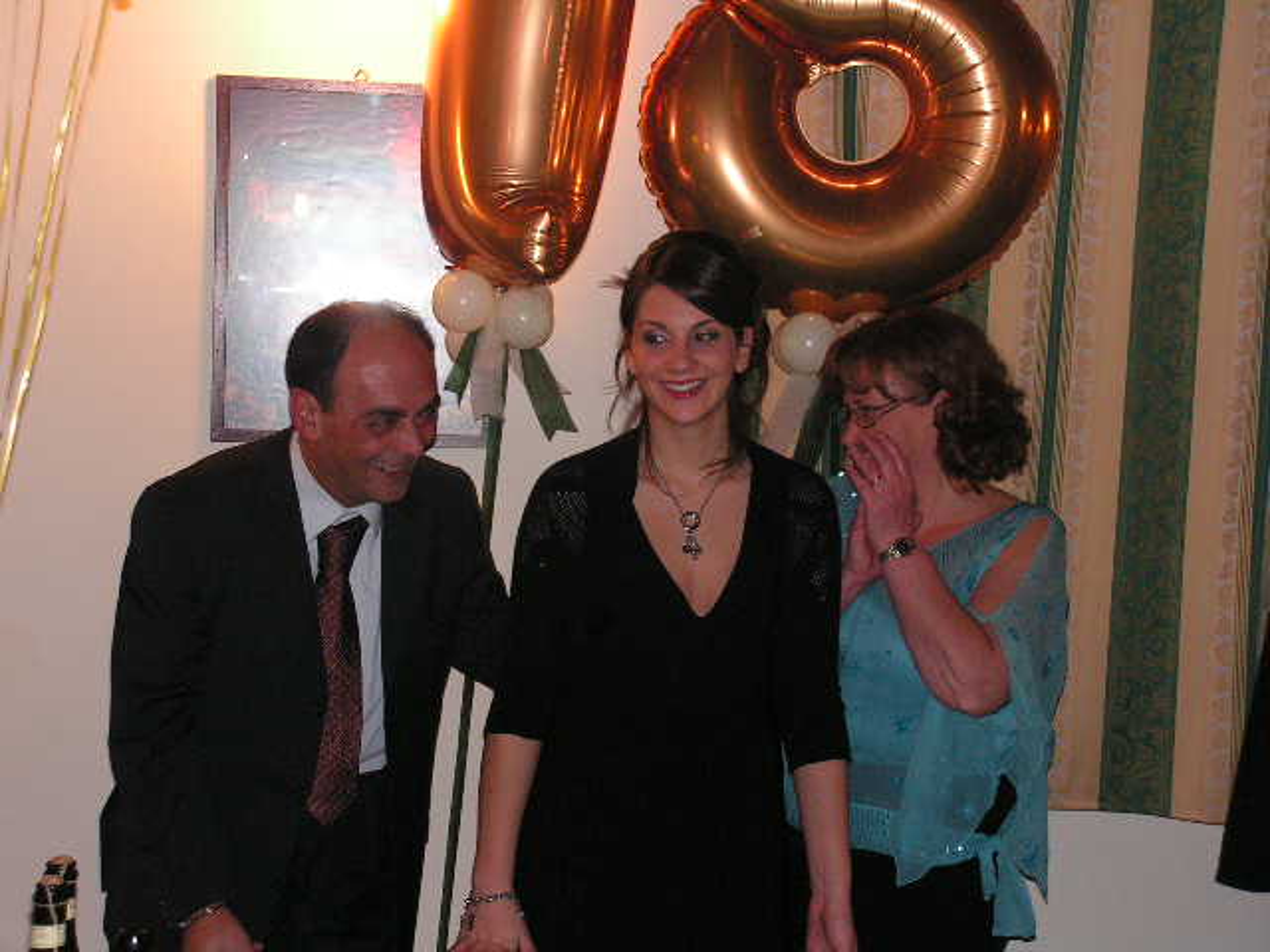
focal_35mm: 68
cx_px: 635
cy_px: 476
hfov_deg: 28.6
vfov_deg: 21.6
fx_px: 2495
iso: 200
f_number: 3.3
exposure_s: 1/80
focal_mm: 11.4
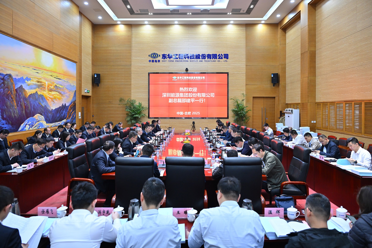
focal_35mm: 24
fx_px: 248
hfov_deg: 73.7
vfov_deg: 53.1
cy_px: 124
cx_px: 186
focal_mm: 24
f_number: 4
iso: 1600
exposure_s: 1/100
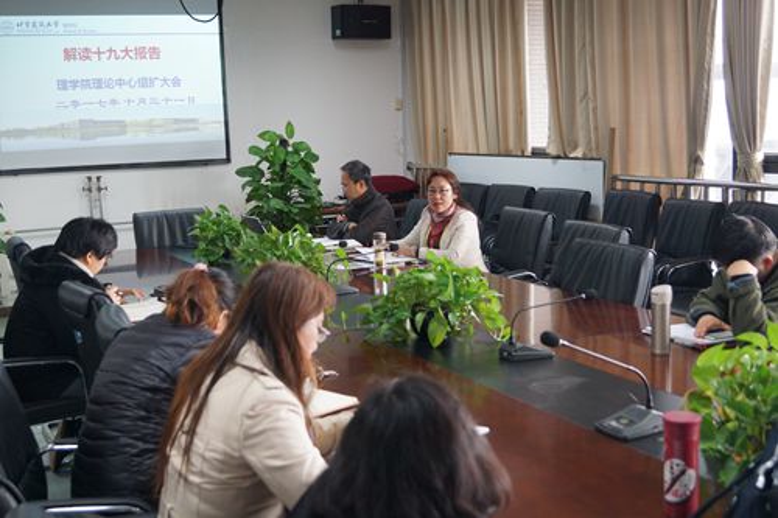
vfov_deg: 29.8
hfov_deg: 43.6
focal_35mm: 45
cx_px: 389
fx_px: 972
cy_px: 259
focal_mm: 30
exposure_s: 1/60
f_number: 4.5
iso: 640
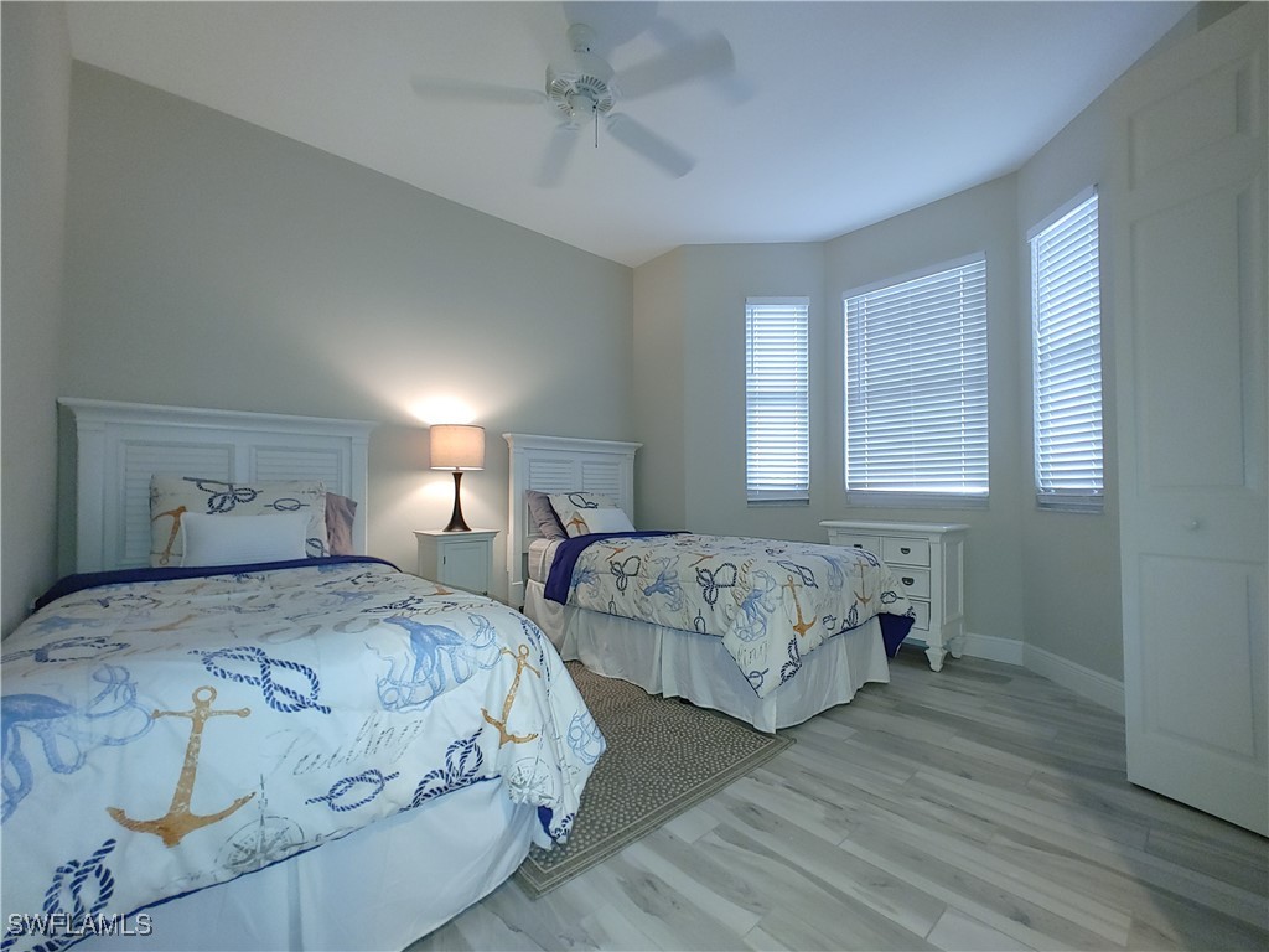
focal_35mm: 15
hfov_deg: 98.2
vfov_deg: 81.7
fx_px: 550
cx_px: 634
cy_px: 476
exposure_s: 1/15
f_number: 1.9
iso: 200
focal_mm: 1.78
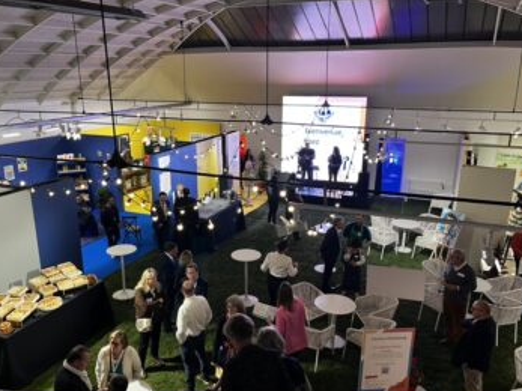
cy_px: 199
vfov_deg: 46.8
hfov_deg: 59.9
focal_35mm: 30
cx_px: 244
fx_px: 452
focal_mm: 5.1
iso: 160
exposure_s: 1/50
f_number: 1.6
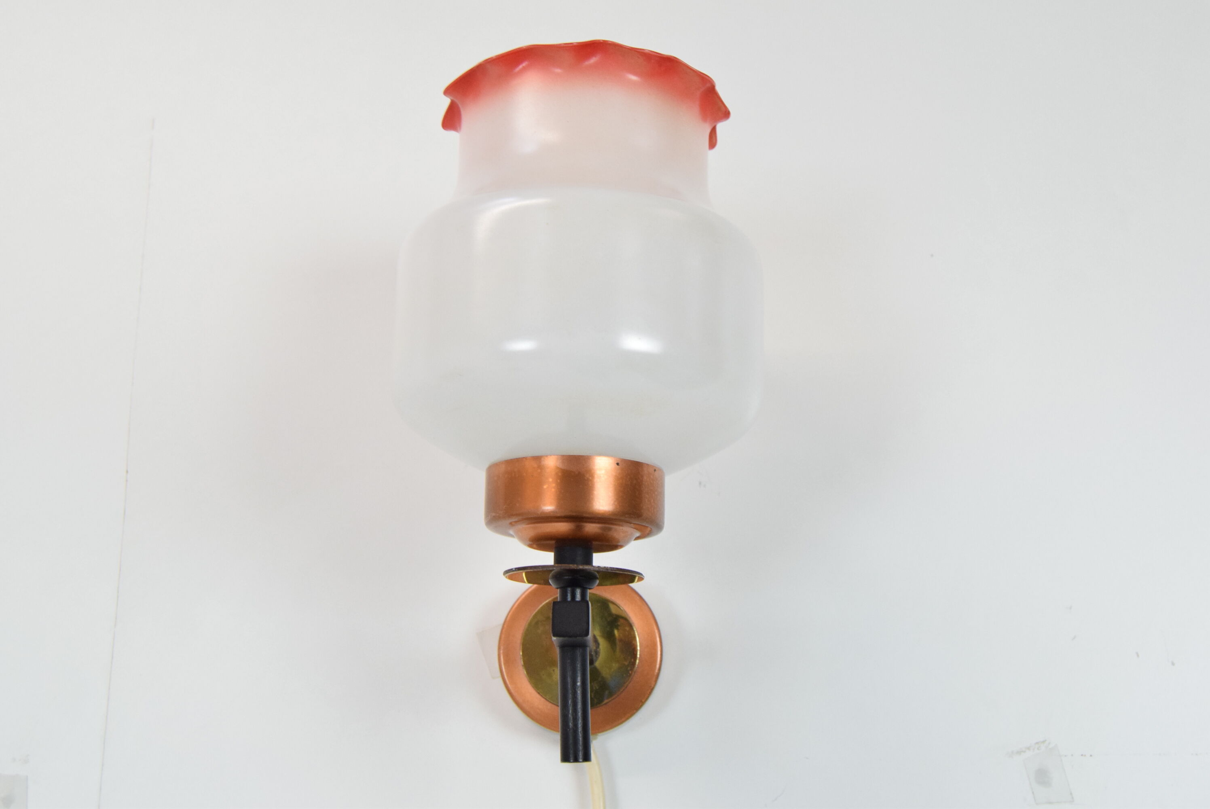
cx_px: 605
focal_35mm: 42
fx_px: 1413
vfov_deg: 31.9
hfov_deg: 46.4
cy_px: 404
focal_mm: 28
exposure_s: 1/200
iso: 1600
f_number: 7.1
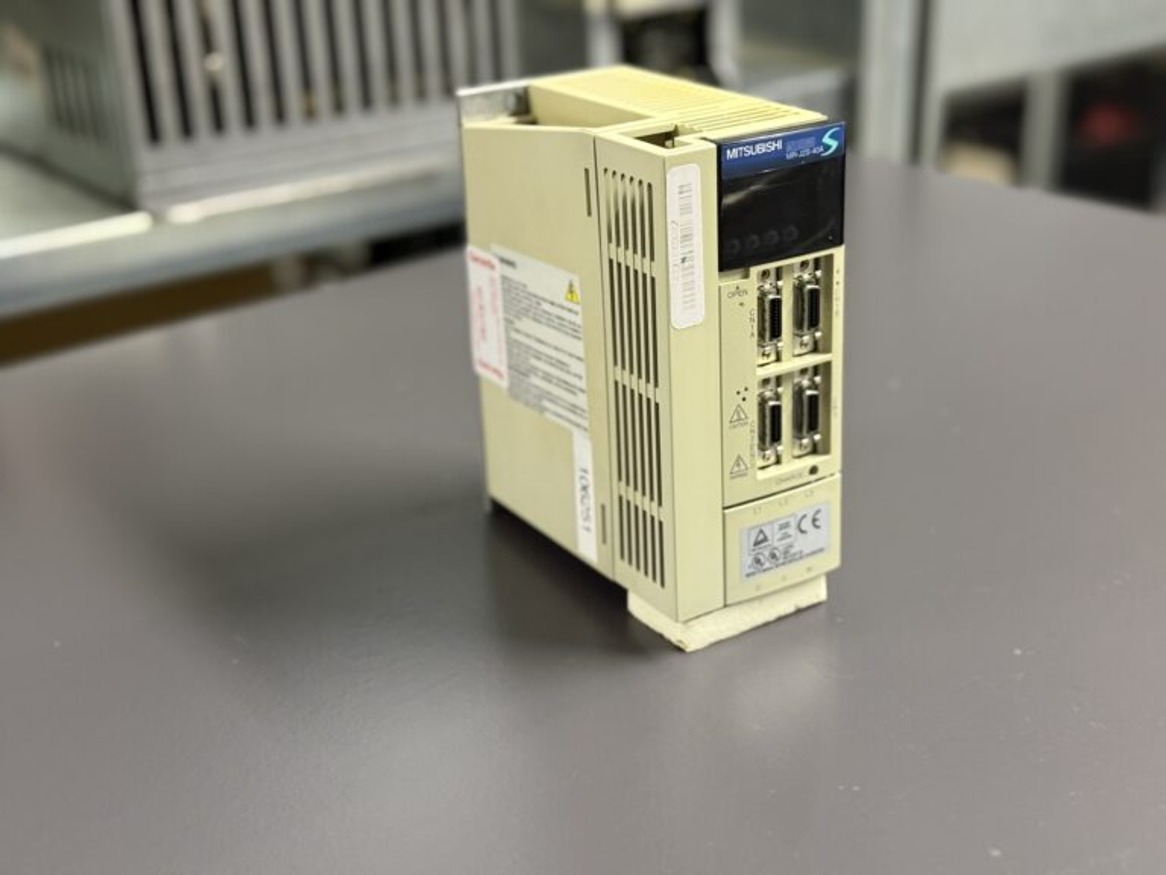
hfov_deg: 39.7
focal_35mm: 48
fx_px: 1617
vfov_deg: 30.3
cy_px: 438
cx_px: 583
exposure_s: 1/33
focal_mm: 6.76
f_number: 1.78
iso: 250
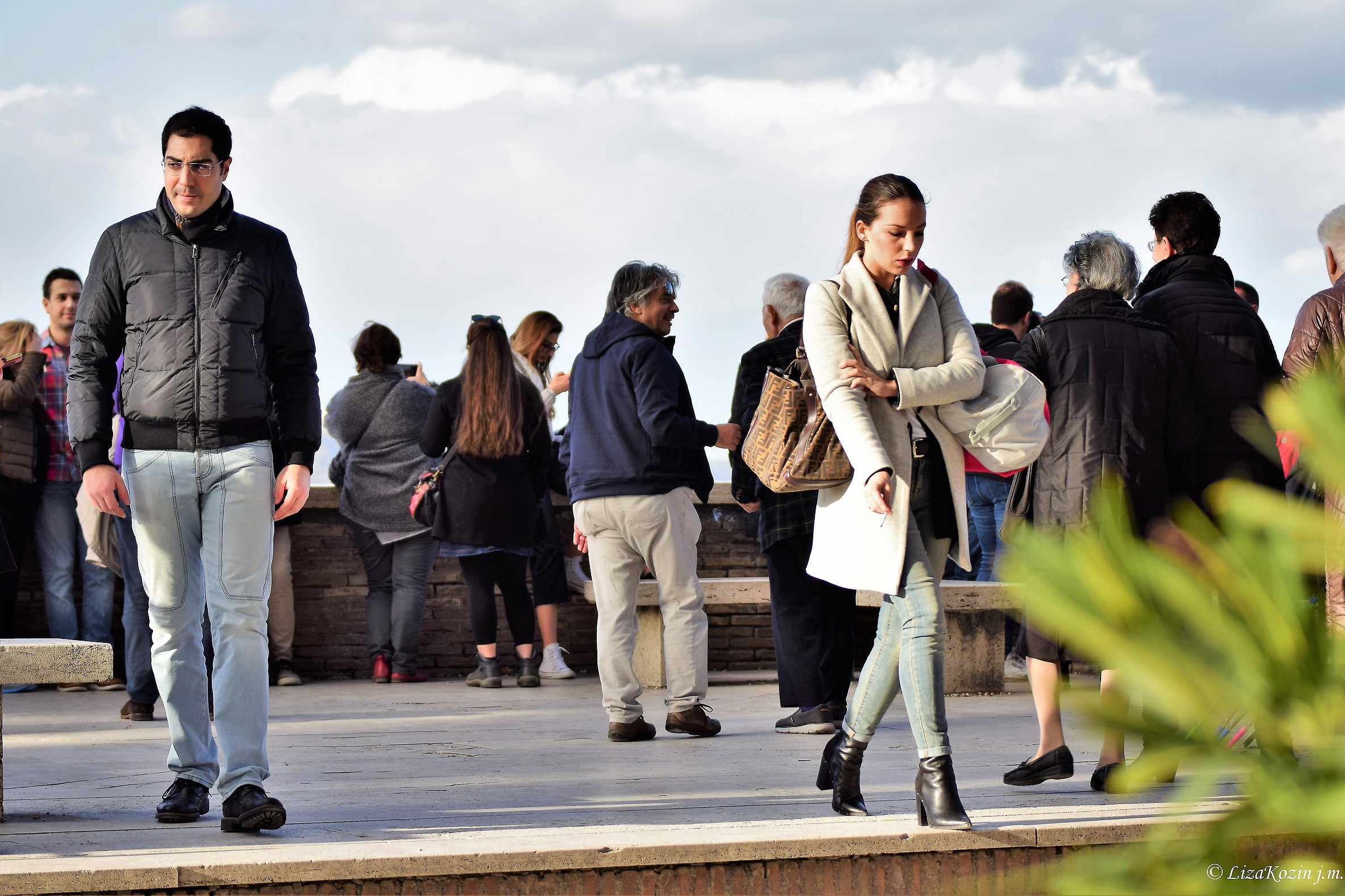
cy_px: 440
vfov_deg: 12.8
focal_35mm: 107
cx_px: 684
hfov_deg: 19.1
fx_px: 3997
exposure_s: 1/320
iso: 100
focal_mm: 70
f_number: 4
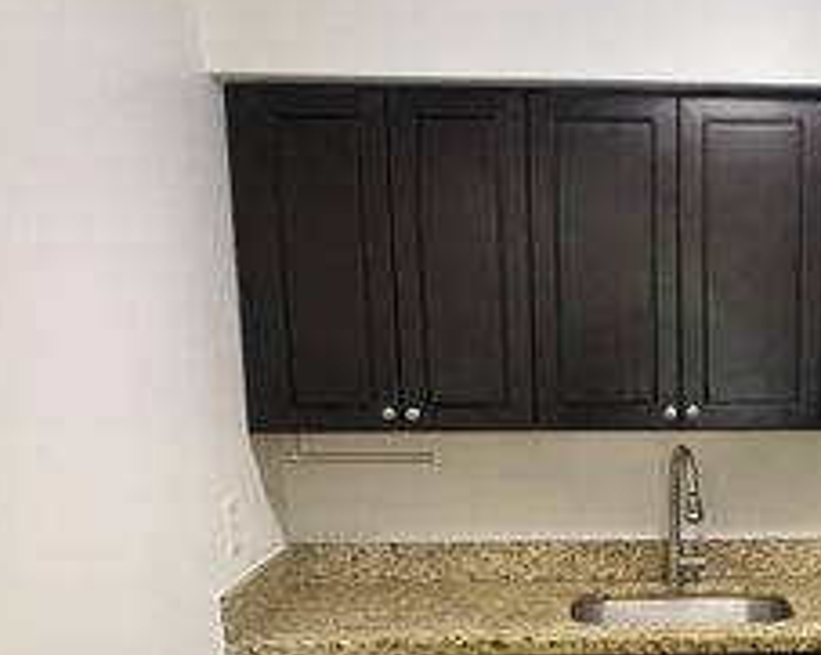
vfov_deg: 26.3
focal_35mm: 56
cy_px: 574
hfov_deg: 32.3
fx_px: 1359
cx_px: 709
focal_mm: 4.25
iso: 250
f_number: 1.8
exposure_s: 1/60
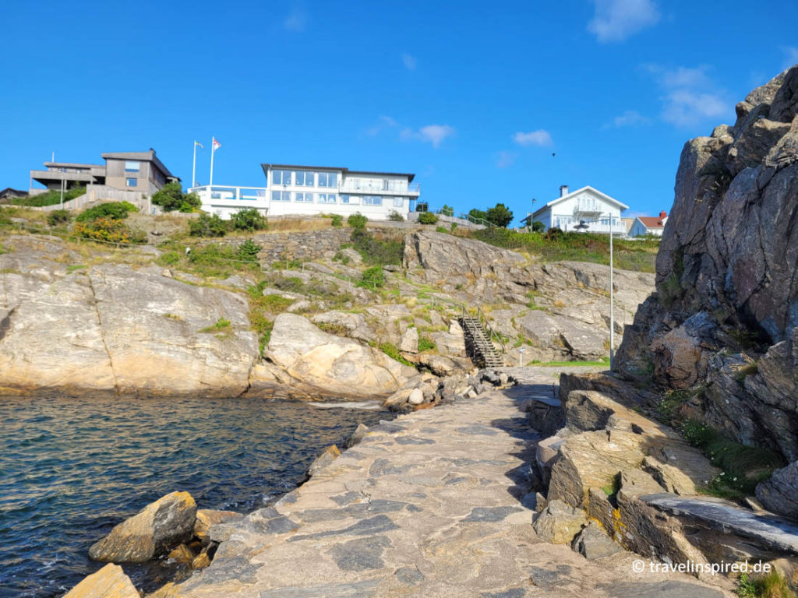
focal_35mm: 26
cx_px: 399
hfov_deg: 67.3
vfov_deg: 53.1
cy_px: 299
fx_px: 599
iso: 40
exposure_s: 1/1699
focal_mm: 5.4
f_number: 1.8
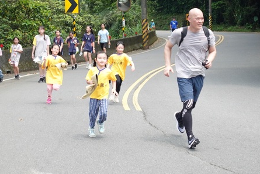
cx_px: 99
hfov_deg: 23.1
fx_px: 636
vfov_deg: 15.5
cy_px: 71
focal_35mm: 88
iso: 125
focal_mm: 20.9
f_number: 3.2
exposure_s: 1/400
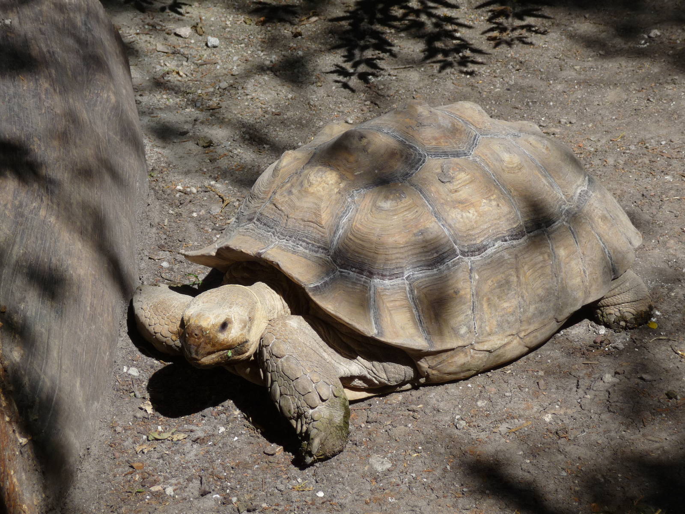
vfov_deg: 11.6
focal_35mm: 128
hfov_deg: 15.4
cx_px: 342
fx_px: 2533
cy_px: 257
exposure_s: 1/640
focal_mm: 21.8
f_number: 4.7
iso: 100
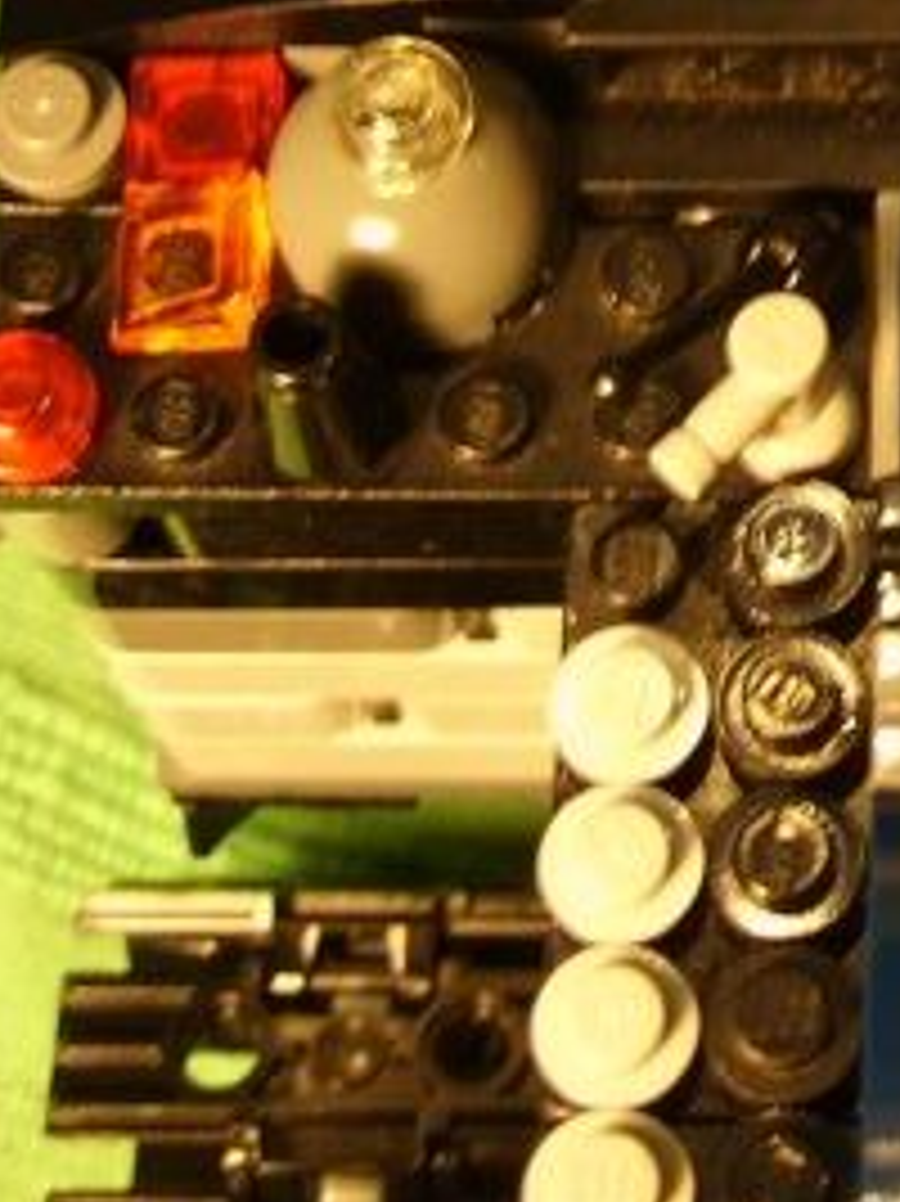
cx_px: 1332
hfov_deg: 12.4
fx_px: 3955
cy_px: -77
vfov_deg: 16.8
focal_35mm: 114
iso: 100
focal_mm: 7.8
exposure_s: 1/8
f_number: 2.8
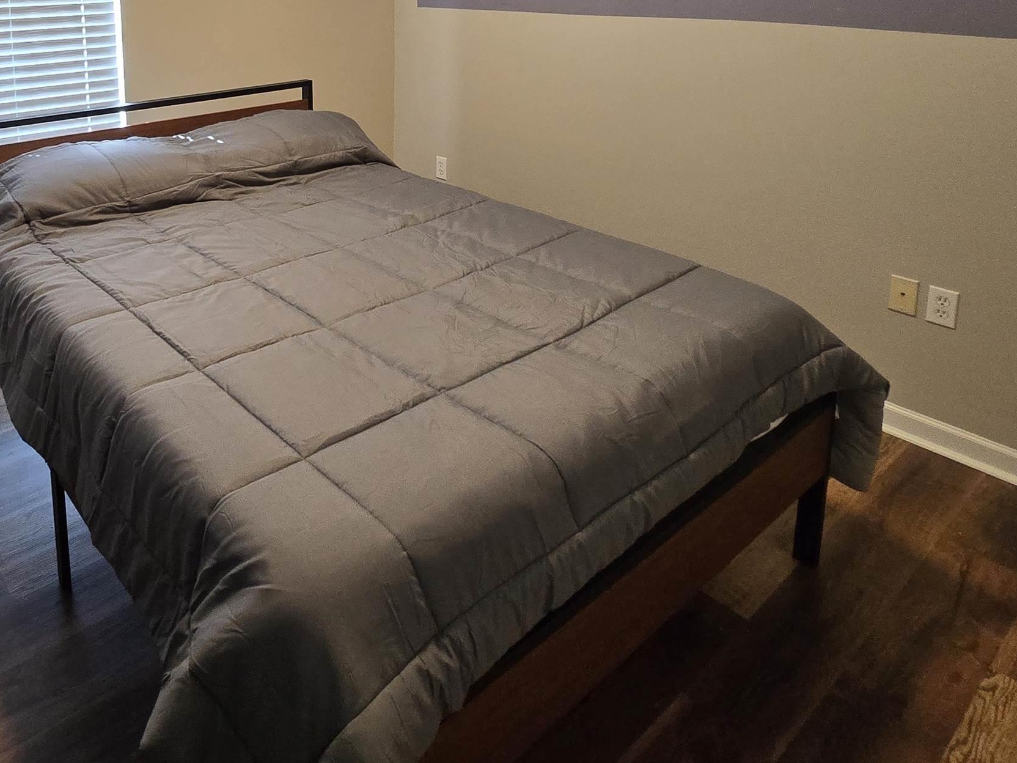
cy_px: 72
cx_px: 273
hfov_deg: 67.7
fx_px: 705
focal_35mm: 24
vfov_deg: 50.2
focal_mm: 2.2
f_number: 2.2
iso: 250
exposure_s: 1/60
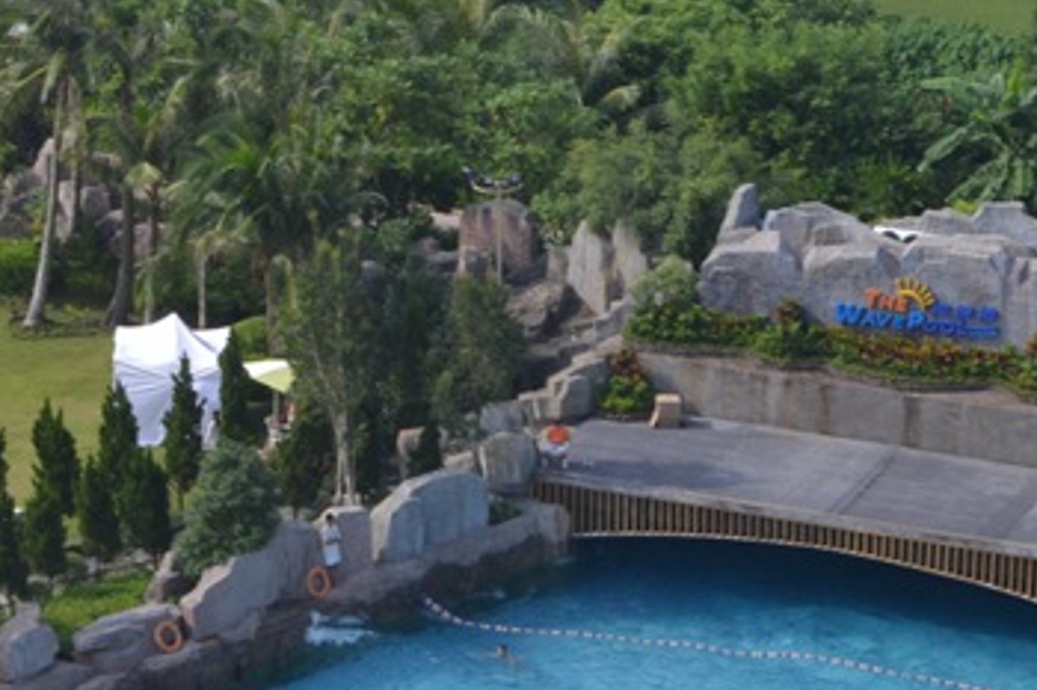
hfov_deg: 9.7
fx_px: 6112
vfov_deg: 6.4
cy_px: 746
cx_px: 361
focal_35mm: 212
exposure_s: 1/40
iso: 200
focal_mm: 55
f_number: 18
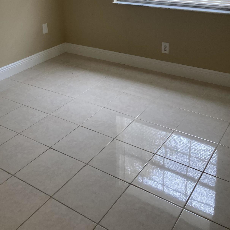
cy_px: 49
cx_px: 109
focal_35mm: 41
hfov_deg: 40.9
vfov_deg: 39.4
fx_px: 308
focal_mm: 3.99
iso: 64
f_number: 1.8
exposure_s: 1/121
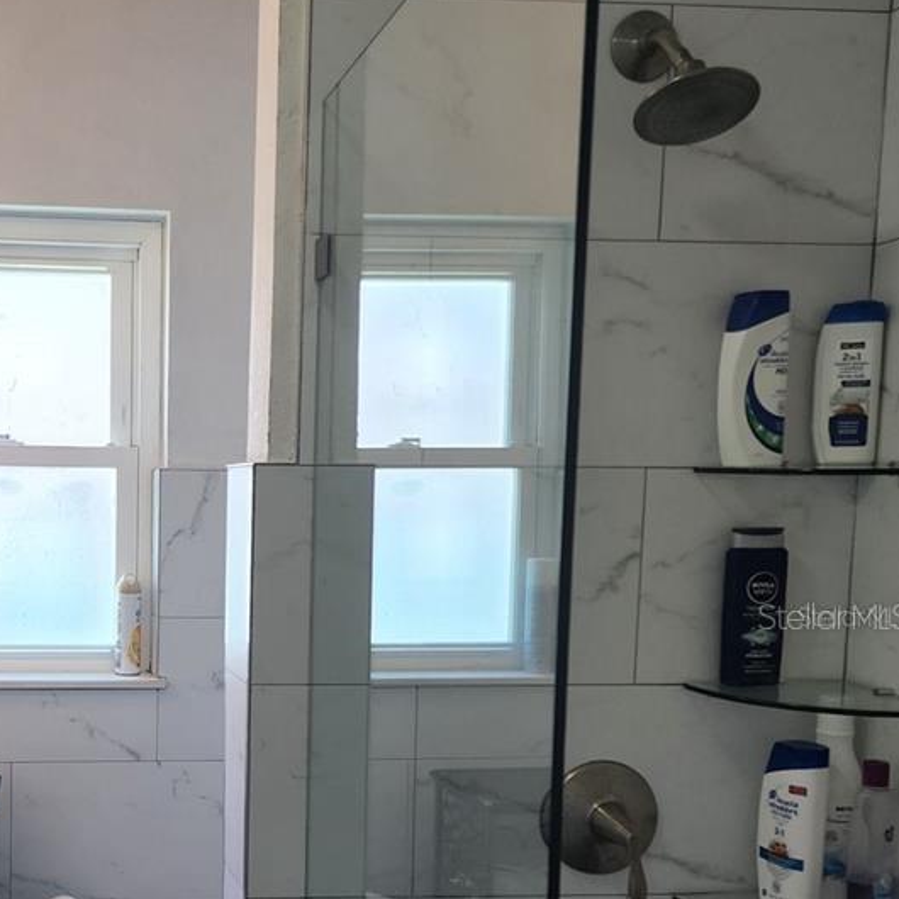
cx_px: 154
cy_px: 616
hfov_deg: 35.4
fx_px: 1352
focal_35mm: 46
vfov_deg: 36.3
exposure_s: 1/120
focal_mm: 6.4
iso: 125
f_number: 1.8
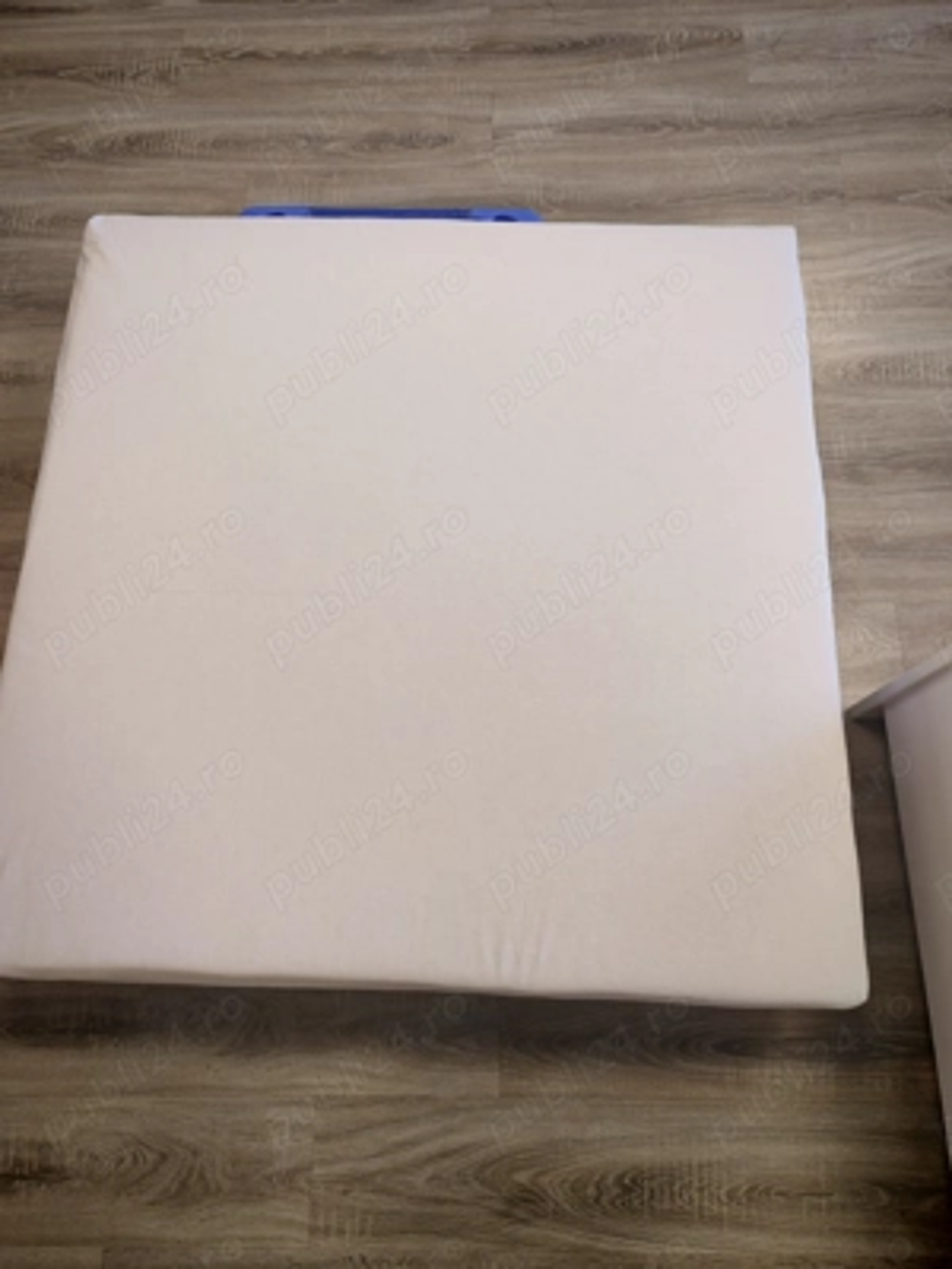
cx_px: 476
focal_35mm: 27
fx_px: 990
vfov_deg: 65.3
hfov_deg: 51.4
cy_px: 634
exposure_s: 1/100
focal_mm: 5.52
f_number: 1.95
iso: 125
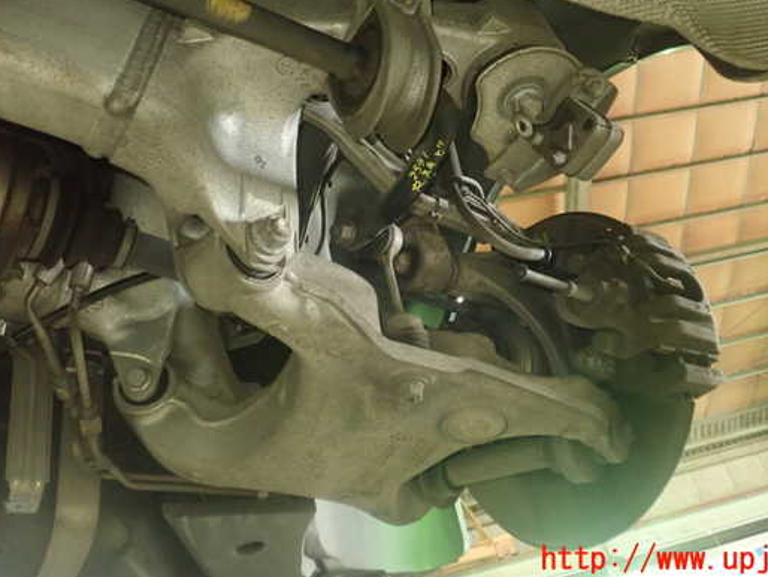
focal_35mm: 35
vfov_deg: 40.6
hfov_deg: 52.5
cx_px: 430
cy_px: 242
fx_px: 777
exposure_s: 1/30
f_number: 2.3
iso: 1000
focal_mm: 5.5
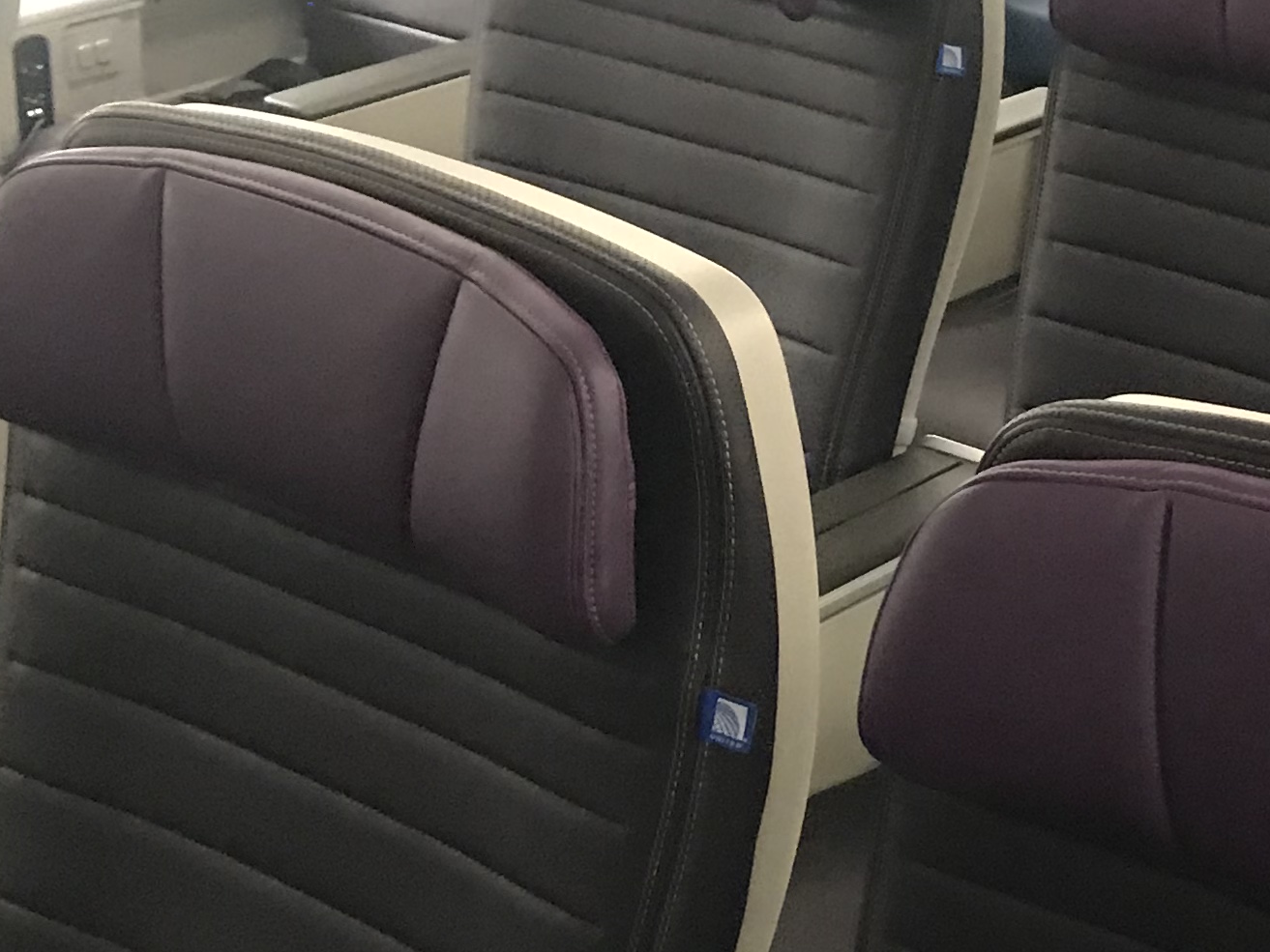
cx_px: 905
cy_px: 611
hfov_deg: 22.6
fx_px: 3155
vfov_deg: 17.1
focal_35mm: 86
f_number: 1.8
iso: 100
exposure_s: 1/11
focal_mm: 3.99
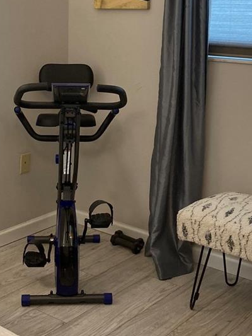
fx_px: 611
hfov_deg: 23.2
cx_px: 93
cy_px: 120
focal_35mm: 63
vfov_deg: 30.6
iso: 125
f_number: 1.8
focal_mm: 3.99
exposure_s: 1/60
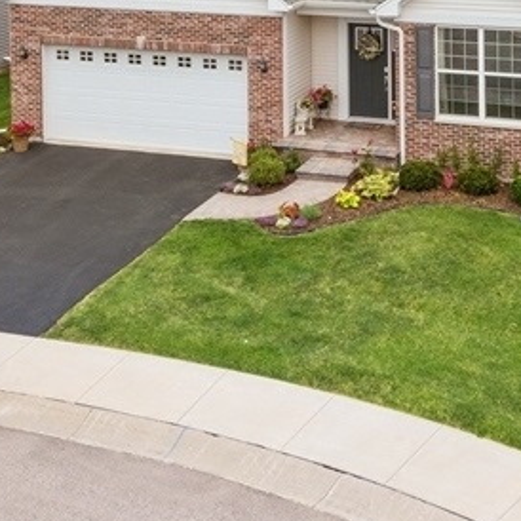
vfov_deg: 25.0
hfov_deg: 25.6
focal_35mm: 67
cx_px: 337
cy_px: 53
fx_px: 1141
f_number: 2.2
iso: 100
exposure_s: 1/1000
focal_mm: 4.73
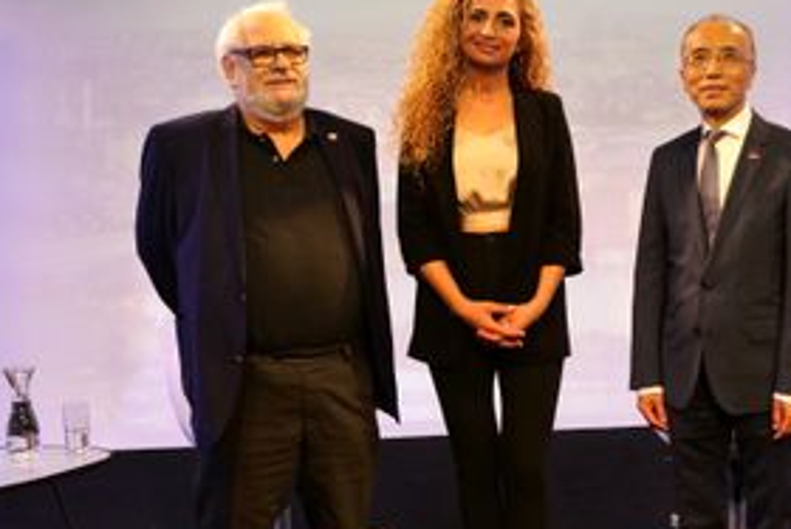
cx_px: 607
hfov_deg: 34.2
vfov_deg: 23.8
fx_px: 1253
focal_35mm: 57
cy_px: 328
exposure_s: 1/160
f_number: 2.8
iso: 400
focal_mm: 15
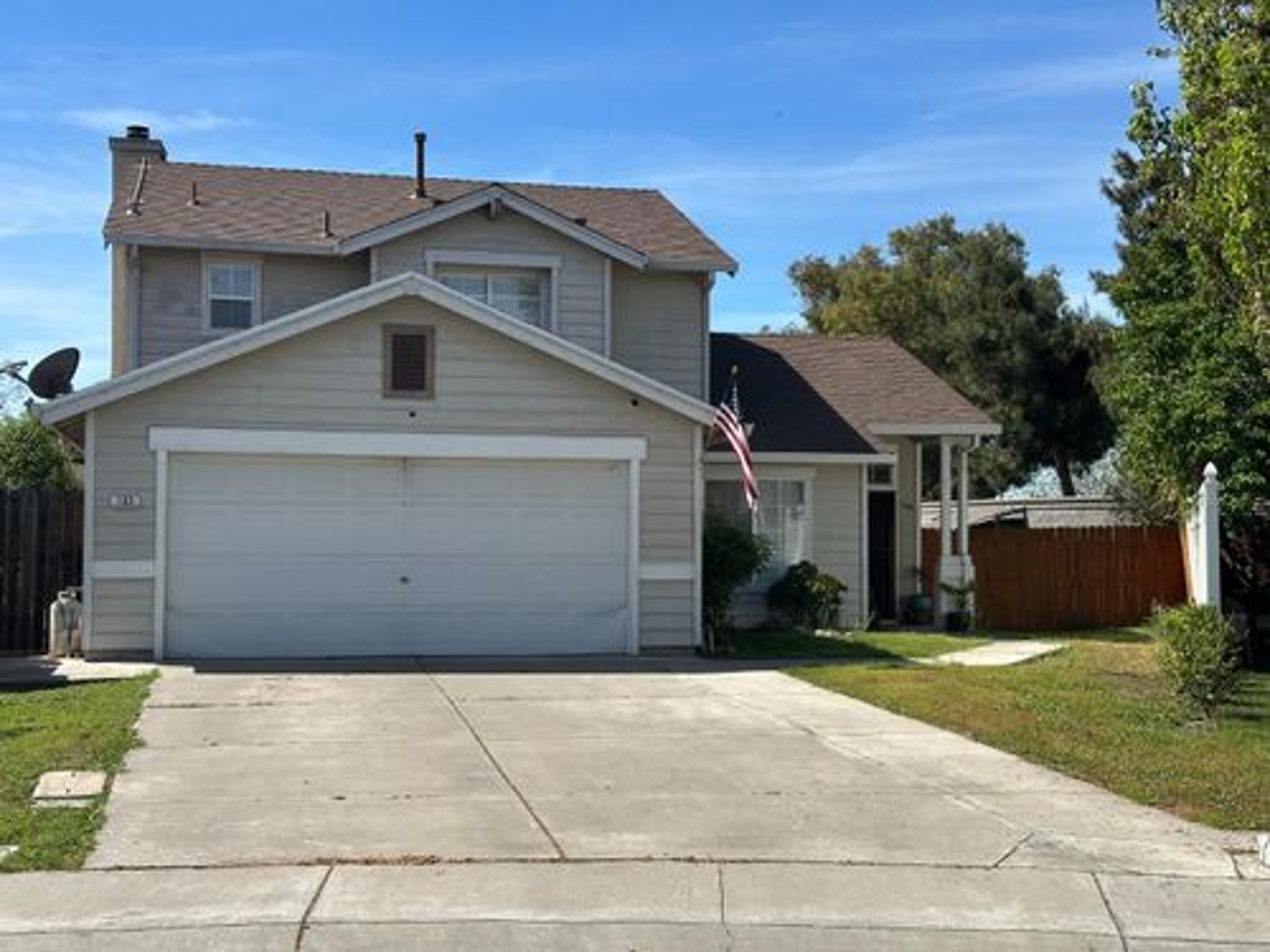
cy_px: 476
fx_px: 1761
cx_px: 635
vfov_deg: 30.3
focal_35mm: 48
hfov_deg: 39.7
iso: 64
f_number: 1.78
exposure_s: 1/3731
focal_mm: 6.86
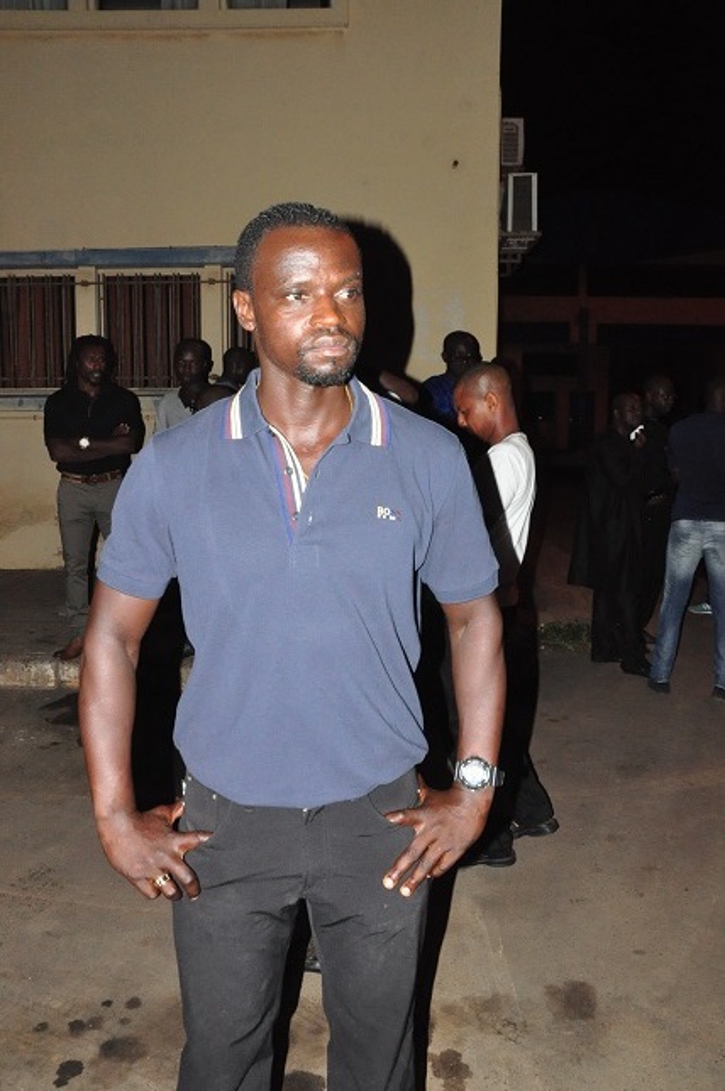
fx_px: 954
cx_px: 362
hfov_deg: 41.6
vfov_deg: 59.5
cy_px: 546
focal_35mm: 32
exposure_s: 1/80
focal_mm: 21
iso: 2200
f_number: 13
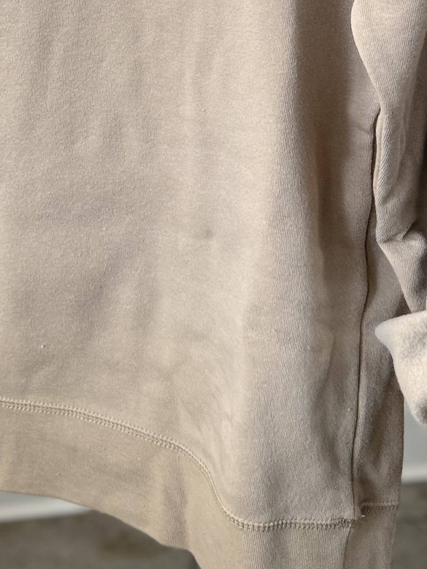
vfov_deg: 24.3
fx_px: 1217
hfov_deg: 19.5
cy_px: -80
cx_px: 42
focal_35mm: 74
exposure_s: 1/120
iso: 100
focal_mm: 6.76
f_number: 1.78
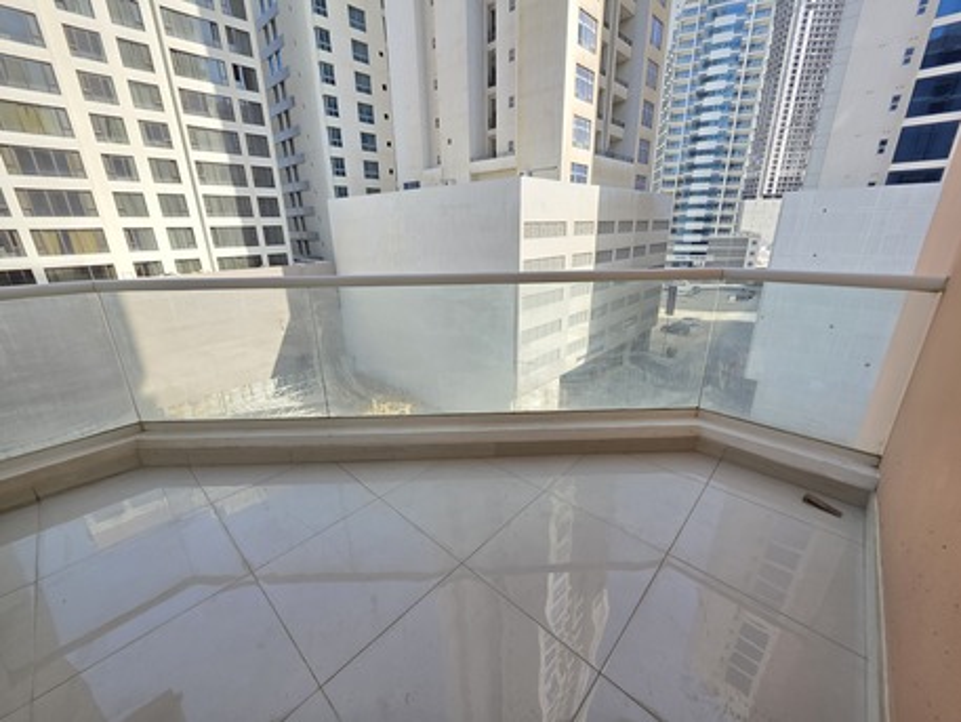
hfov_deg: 106.2
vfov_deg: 89.9
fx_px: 361
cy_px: 361
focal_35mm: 13
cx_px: 480
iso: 40
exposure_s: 1/965
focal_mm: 2.2
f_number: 1.9
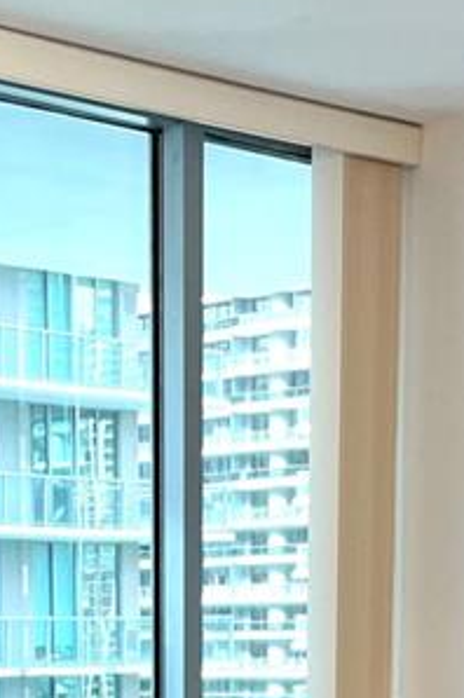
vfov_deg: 16.8
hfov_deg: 12.5
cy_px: 1080
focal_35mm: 109
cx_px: 91
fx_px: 2112
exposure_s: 1/120
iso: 80
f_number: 1.6
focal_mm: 4.2
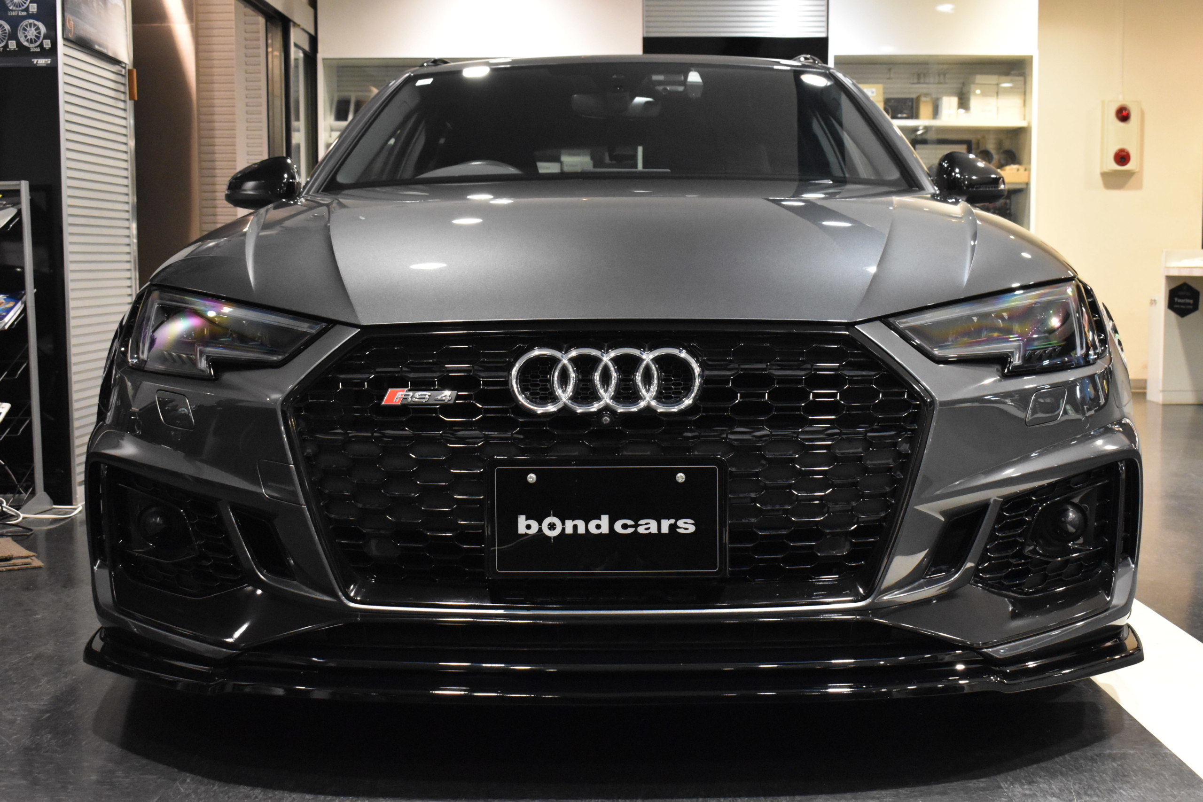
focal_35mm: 45
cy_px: 401
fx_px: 1504
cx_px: 602
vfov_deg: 29.9
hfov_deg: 43.6
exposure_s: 1/50
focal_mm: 30
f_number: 8
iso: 4500
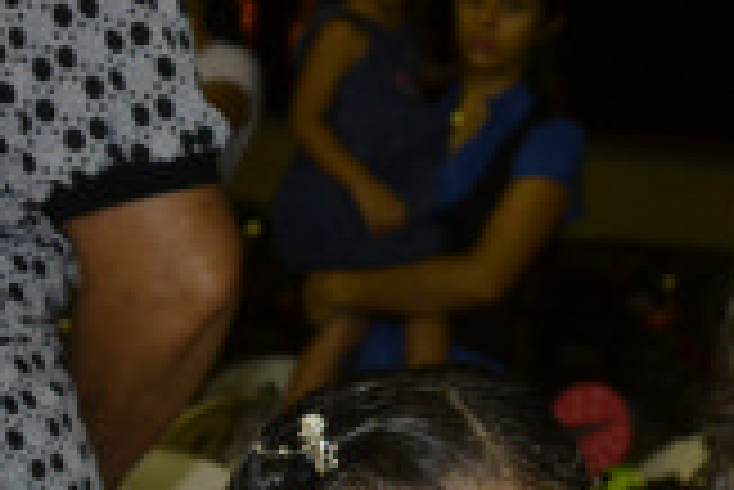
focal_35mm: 101
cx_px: 802
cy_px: 555
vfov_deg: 13.3
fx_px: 2061
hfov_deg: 19.4
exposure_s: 1/60
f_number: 3.8
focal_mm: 22
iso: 1250
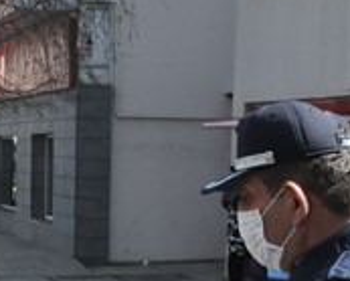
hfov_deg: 17.0
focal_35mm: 111
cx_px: 14
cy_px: 317
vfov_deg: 13.6
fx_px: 1149
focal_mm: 21
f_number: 20
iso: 2000
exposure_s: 1/400
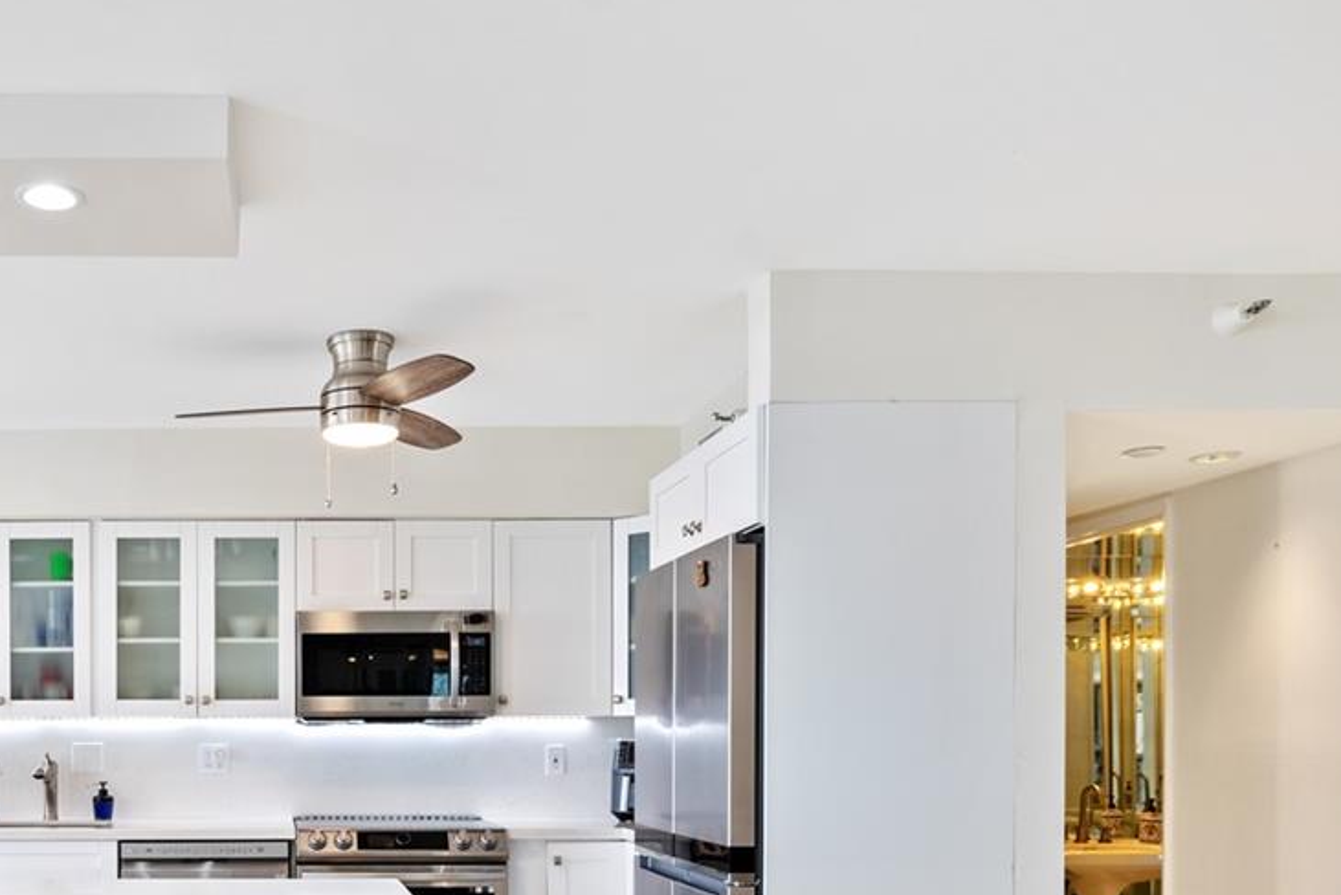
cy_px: 777
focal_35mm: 35
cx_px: 249
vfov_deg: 36.0
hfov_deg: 50.8
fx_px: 1304
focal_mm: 16
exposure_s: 1/25
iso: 200
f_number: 8
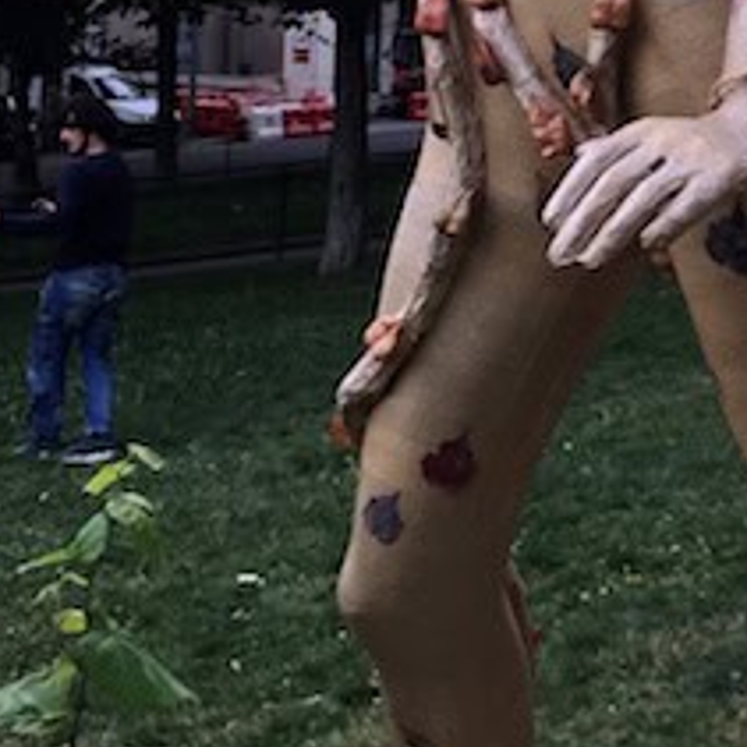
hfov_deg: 17.7
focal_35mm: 97
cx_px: 669
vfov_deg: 17.8
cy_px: 177
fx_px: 2368
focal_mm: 4.2
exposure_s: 1/50
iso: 32
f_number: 2.2
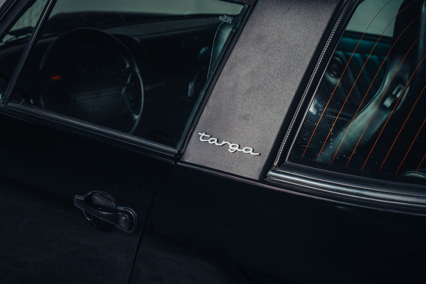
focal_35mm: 70
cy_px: 142
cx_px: 213
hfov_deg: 28.9
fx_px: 828
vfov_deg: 19.4
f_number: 7.1
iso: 800
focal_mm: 70
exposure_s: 1/50
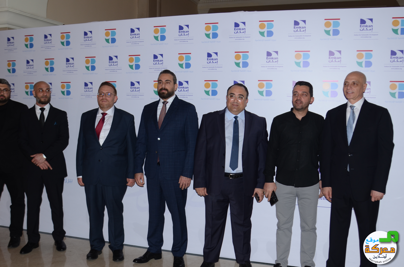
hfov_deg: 53.2
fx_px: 403
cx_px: 202
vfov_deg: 36.7
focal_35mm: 36
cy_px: 134
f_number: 4.5
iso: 250
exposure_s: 1/250
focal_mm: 24
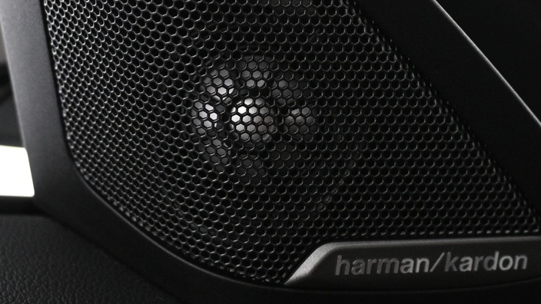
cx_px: 261
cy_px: 36
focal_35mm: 96
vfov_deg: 12.5
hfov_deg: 22.3
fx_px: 1374
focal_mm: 26.5
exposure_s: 1/60
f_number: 4.5
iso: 1600
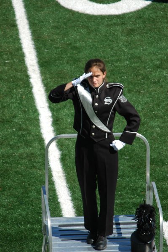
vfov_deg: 3.4
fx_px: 4207
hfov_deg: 2.3
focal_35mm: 600
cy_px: 126
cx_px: 84
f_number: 5.6
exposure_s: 1/800
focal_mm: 400
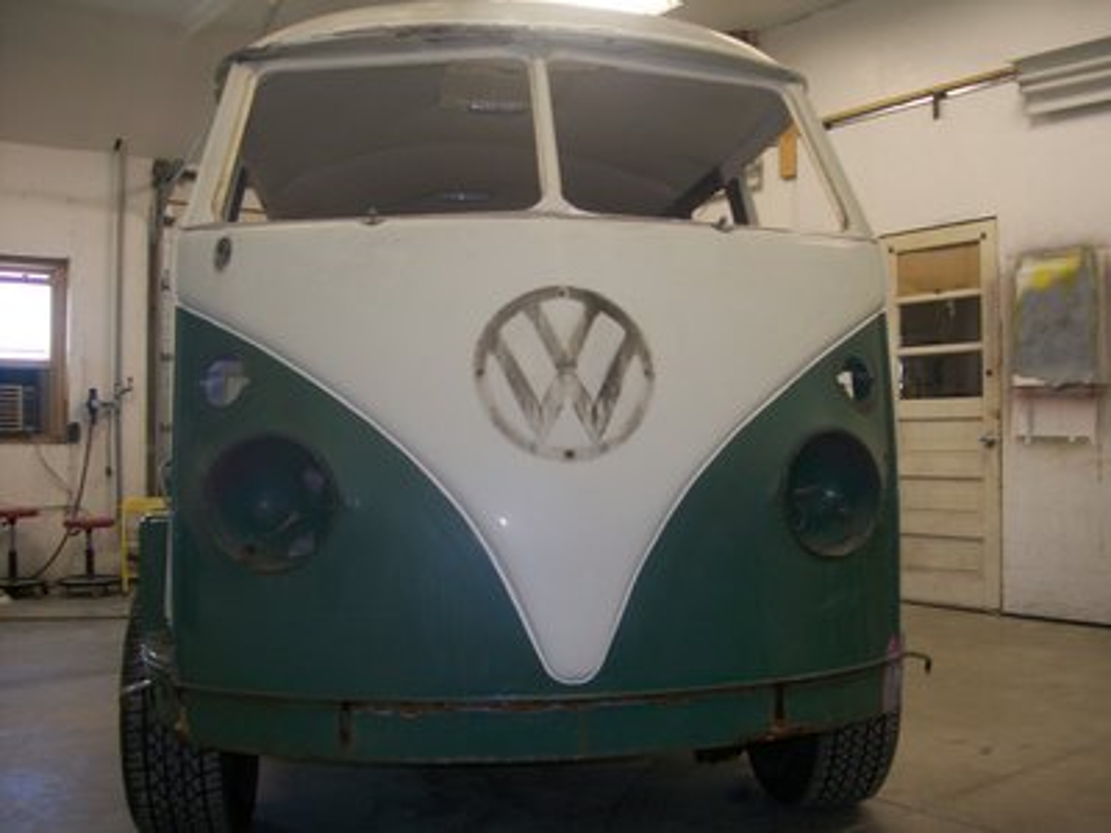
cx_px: 556
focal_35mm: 36
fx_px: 1155
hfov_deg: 51.4
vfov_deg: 39.7
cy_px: 416
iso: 80
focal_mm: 6
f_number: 2.7
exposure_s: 1/30
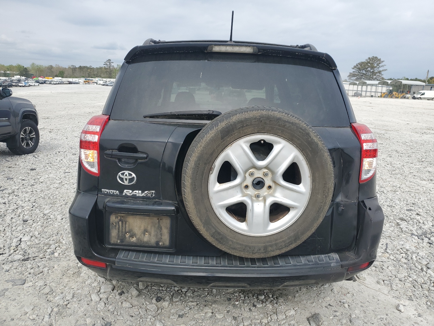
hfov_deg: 67.3
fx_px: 326
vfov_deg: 53.1
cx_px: 217
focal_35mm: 26
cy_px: 163
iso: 50
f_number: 1.5
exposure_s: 1/2000
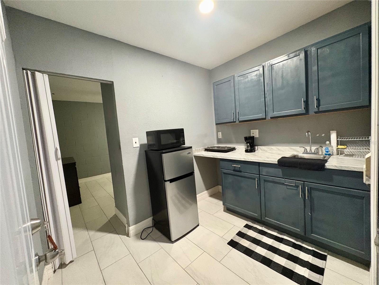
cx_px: 190
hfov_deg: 102.1
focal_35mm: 14
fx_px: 153
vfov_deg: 85.7
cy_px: 142
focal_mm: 2.22
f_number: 2.2
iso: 800
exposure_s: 1/60
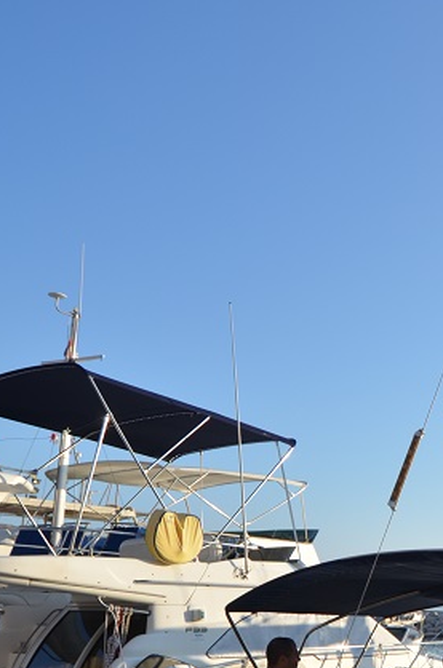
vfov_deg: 43.8
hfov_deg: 29.2
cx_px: 434
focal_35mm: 43
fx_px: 797
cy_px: 515
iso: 125
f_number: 4.5
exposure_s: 1/800
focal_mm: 12
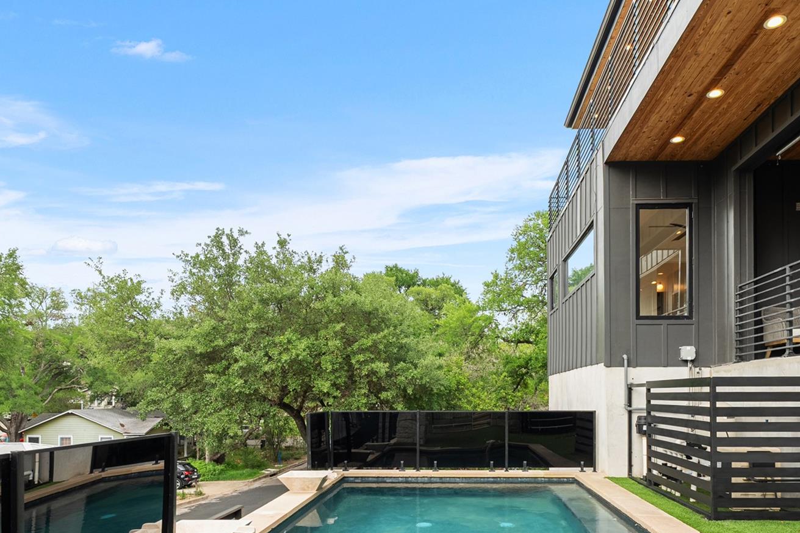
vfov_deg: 49.3
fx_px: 556
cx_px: 449
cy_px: 397
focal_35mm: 25
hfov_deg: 71.2
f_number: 9
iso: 400
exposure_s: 1/25
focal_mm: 16
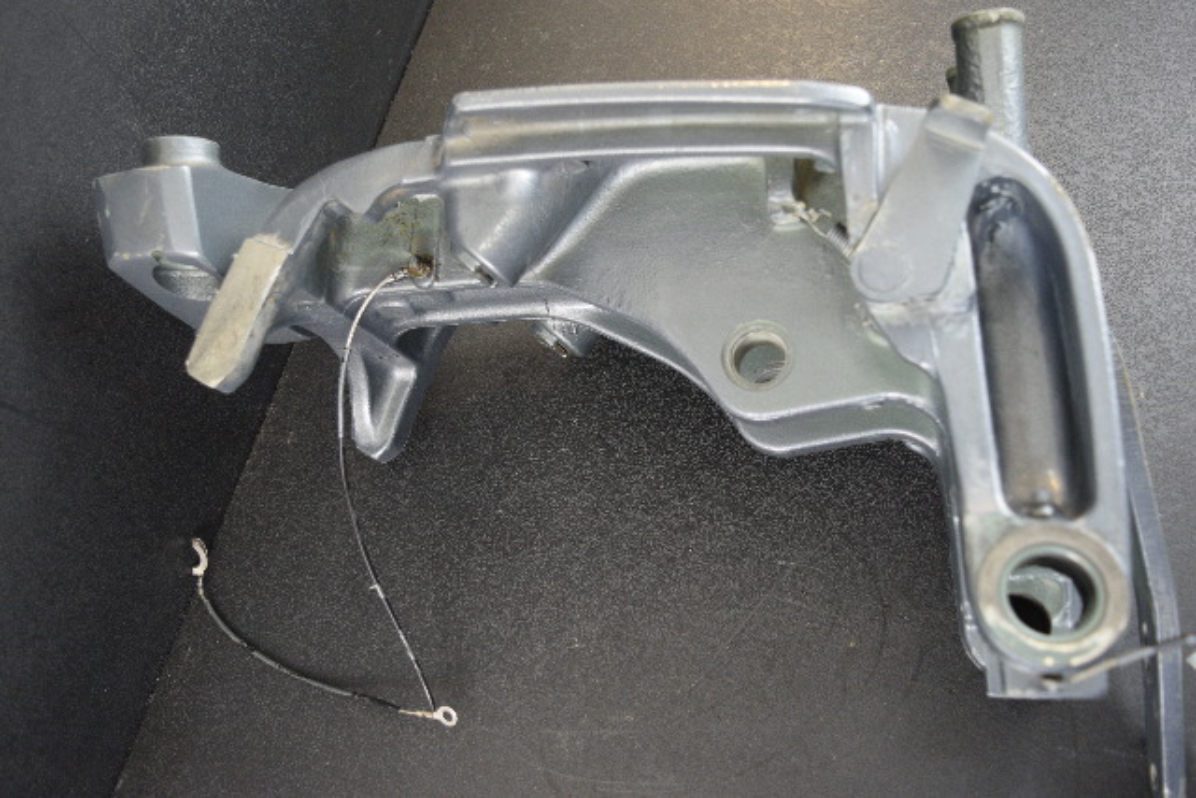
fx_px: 1097
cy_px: 399
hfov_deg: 57.2
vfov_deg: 40.0
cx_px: 598
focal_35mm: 33
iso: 800
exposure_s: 1/125
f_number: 4.5
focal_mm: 22
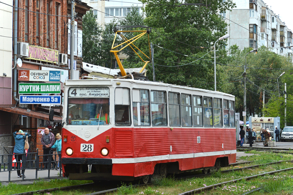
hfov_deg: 19.5
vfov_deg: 13.0
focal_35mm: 105
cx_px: 146
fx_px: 855
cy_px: 98
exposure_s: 1/250
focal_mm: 70
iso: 200
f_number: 6.3
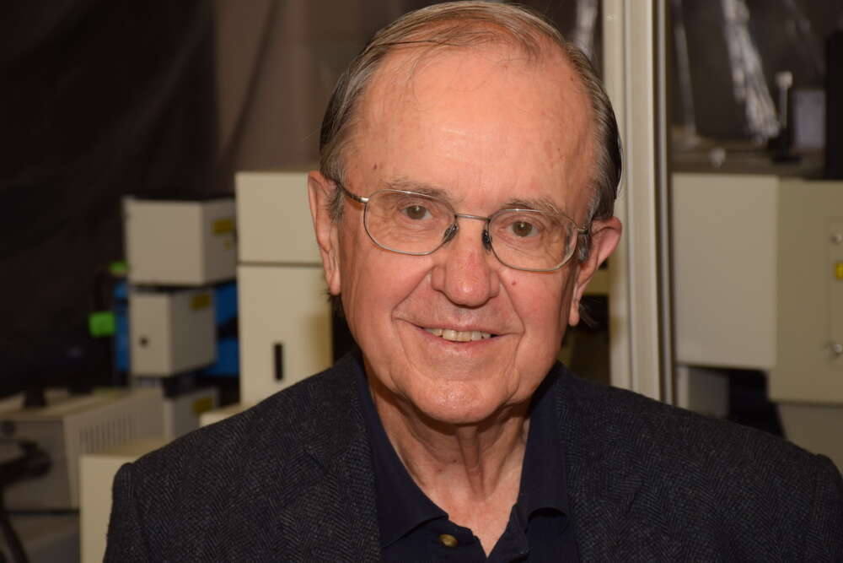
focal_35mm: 135
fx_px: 3161
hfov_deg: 15.2
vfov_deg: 10.2
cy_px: 282
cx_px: 422
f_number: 8
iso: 360
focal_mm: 90
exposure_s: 1/125
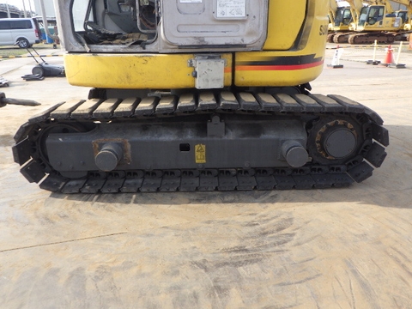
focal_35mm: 28
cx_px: 206
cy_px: 154
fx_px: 333
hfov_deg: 63.4
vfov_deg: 49.7
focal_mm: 5
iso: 125
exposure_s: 1/320
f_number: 4.2
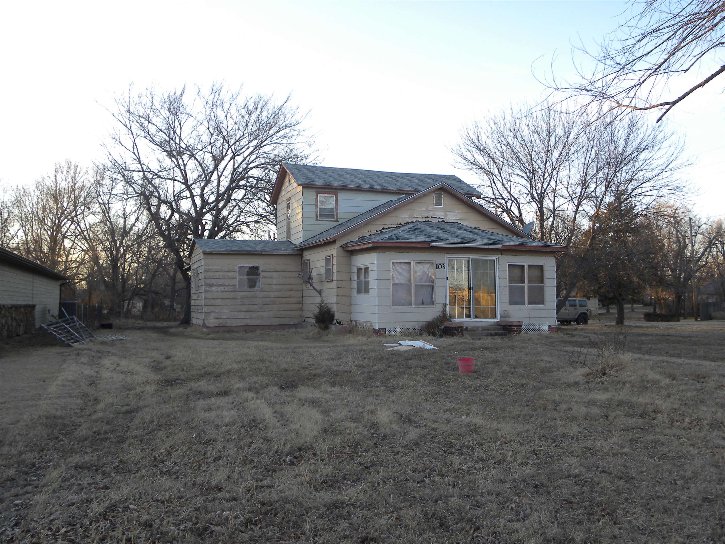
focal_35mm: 33
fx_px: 691
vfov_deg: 42.9
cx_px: 362
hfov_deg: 55.4
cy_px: 272
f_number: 2.8
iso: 64
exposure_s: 1/95.8
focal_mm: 5.9
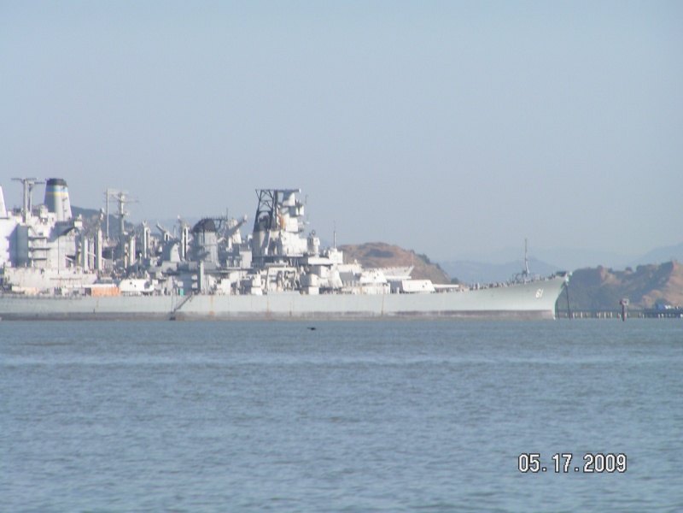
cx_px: 342
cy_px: 256
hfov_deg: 5.2
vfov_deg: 3.9
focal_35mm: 380
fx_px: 7498
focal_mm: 63
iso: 50
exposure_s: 1/400
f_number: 5
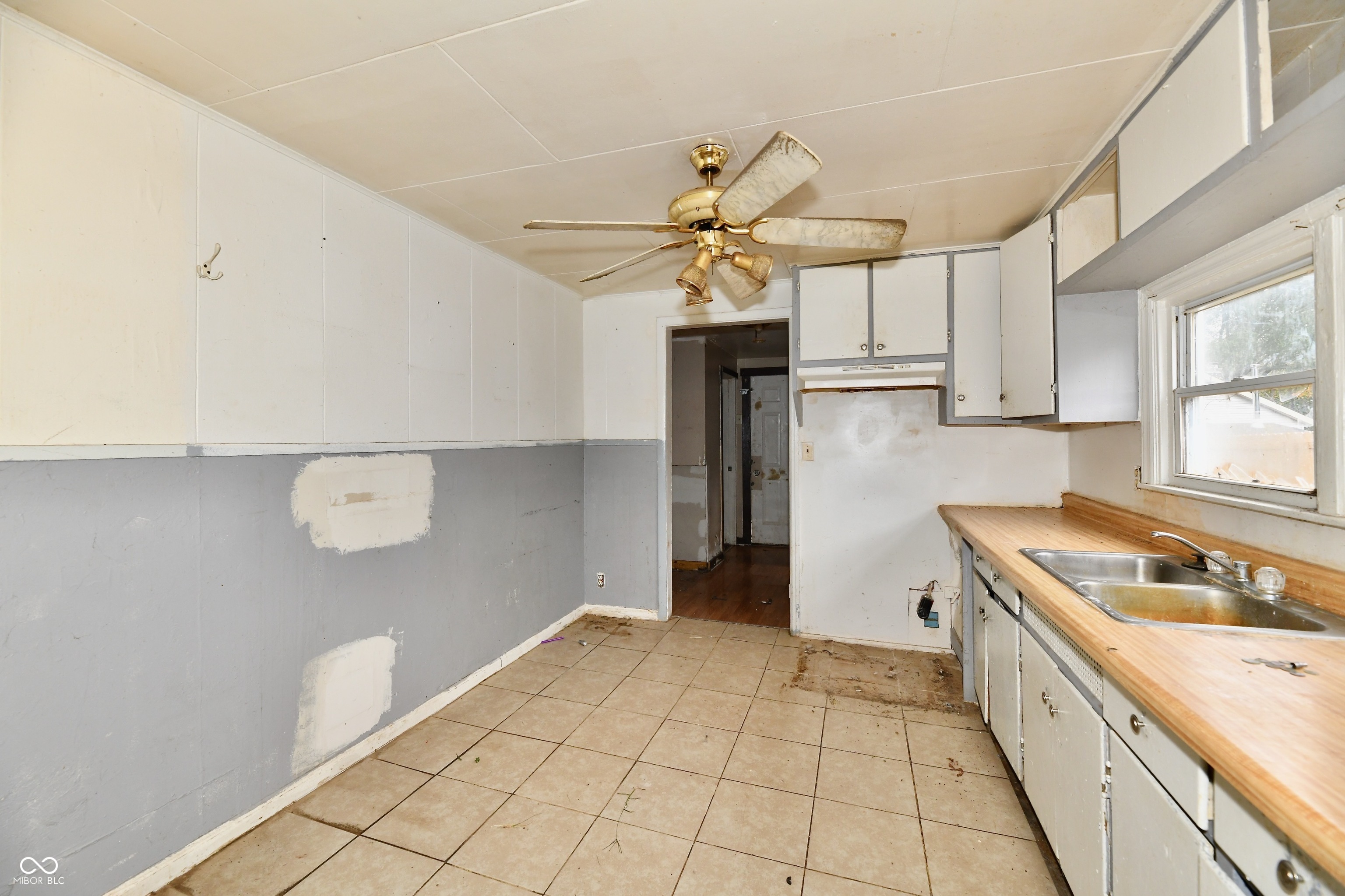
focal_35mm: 14
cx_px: 672
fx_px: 523
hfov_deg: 104.3
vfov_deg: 81.2
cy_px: 448
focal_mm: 14
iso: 800
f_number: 7.1
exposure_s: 1/60
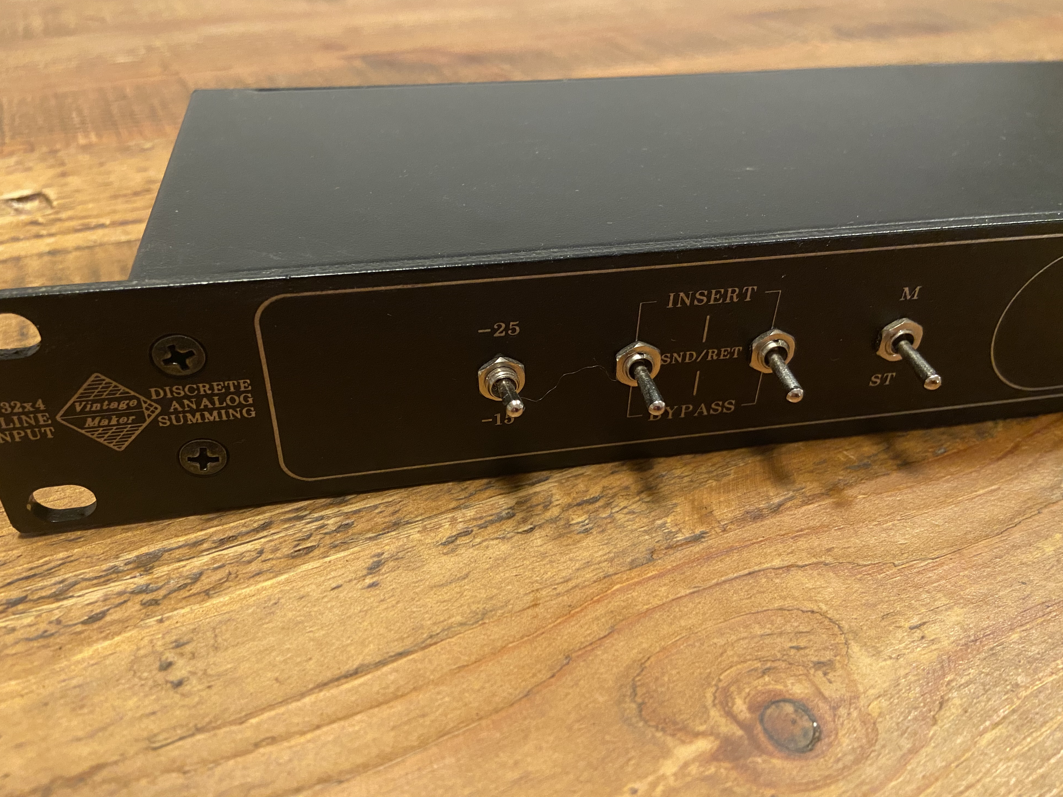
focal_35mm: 27
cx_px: 528
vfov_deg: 51.3
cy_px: 389
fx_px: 829
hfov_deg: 65.3
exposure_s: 1/25
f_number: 1.8
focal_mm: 4.25
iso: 640
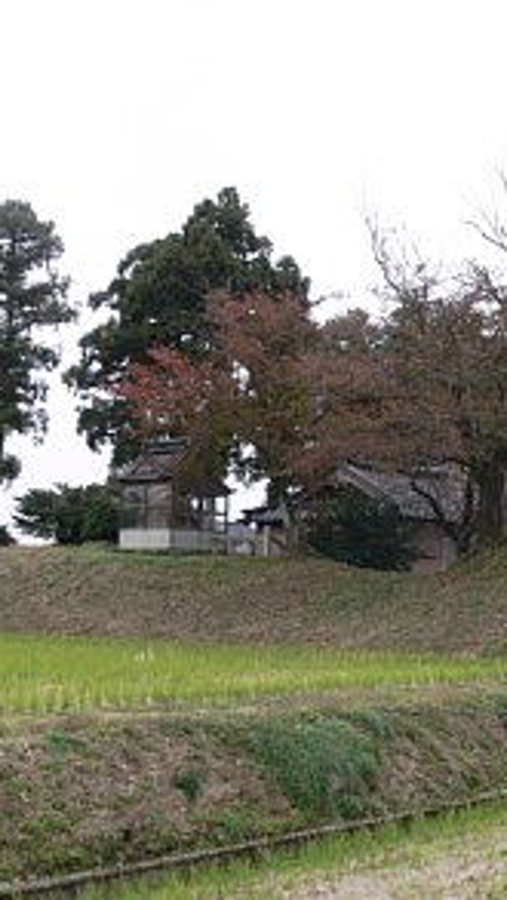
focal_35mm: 52
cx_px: 409
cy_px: 445
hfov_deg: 22.7
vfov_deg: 39.9
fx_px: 1242
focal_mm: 7.4
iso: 80
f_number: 4.5
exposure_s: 1/125
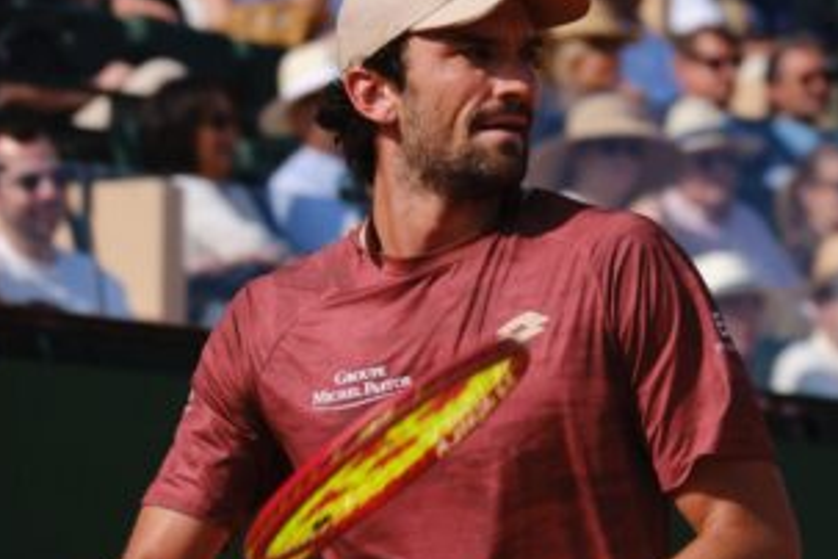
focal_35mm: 365
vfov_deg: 3.8
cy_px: 260
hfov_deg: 5.6
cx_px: 545
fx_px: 8496
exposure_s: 1/640
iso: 125
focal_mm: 164
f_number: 5.6
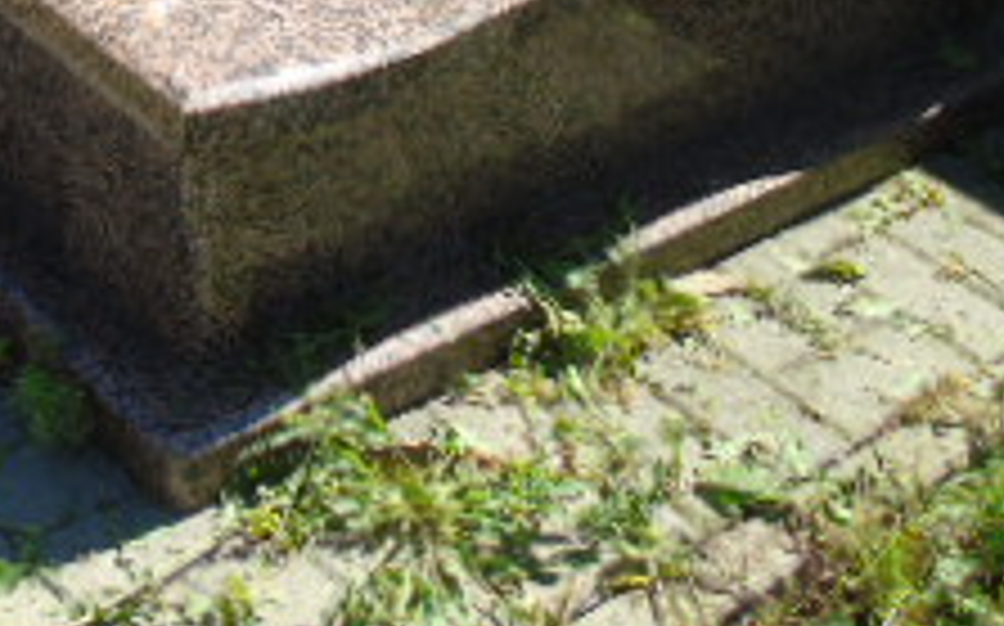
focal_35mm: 76
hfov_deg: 26.3
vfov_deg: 15.7
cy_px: -324
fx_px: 2078
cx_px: 99
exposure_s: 1/400
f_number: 3.4
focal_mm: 4.4
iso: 80
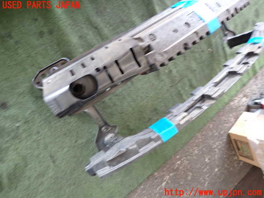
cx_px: 132
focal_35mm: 25
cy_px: 99
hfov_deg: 69.4
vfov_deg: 54.9
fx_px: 191
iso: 250
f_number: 2
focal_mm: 4.5
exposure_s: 1/30
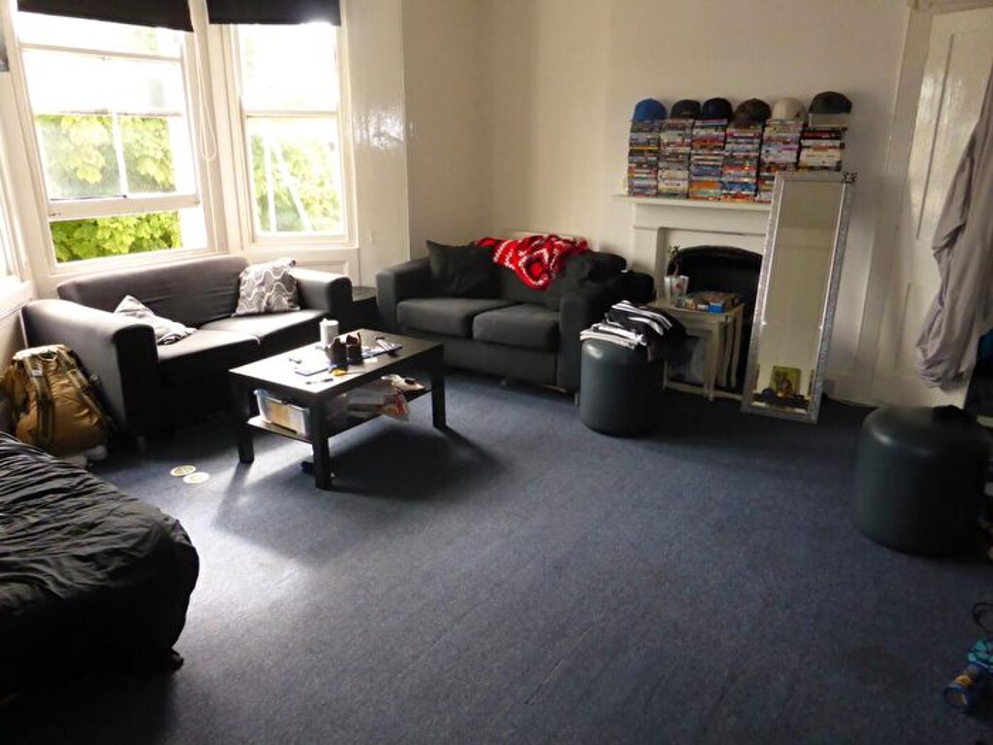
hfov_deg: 69.4
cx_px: 496
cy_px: 372
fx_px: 717
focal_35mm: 25
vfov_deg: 54.9
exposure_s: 1/125
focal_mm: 4.3
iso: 640
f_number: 3.3
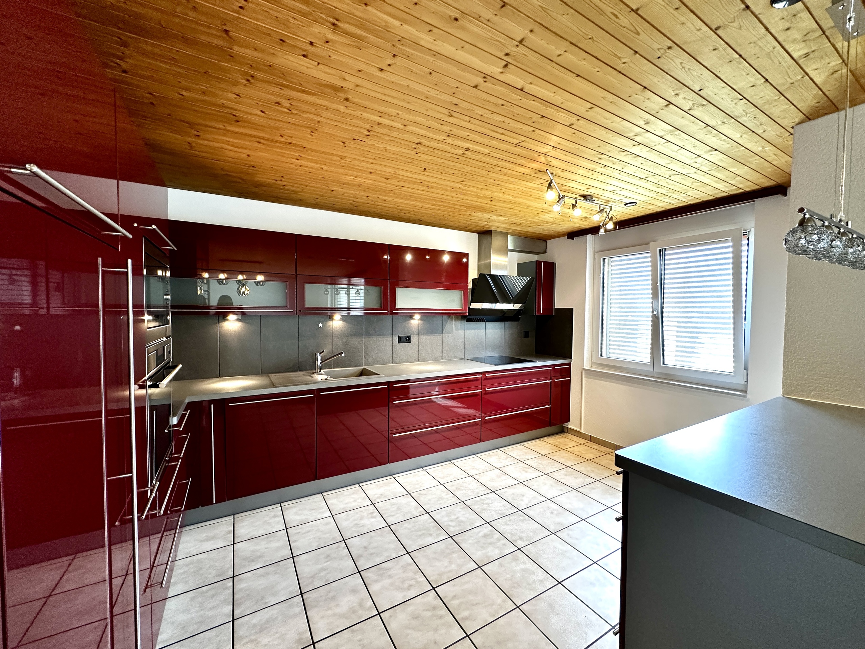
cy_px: 324
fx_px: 350
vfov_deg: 85.7
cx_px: 432
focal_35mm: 14
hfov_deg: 102.1
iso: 250
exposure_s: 1/50
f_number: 2.2
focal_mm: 2.22
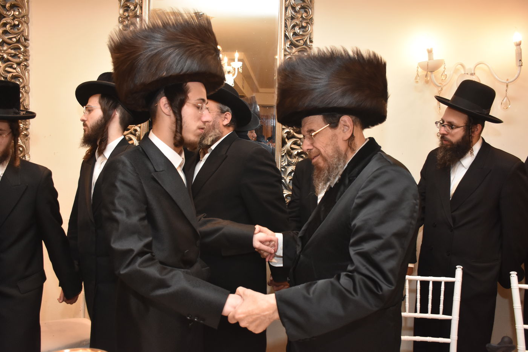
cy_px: 176
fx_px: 440
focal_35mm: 30
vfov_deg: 43.6
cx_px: 264
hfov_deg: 61.9
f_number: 5.6
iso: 1600
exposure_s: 1/125
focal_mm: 20
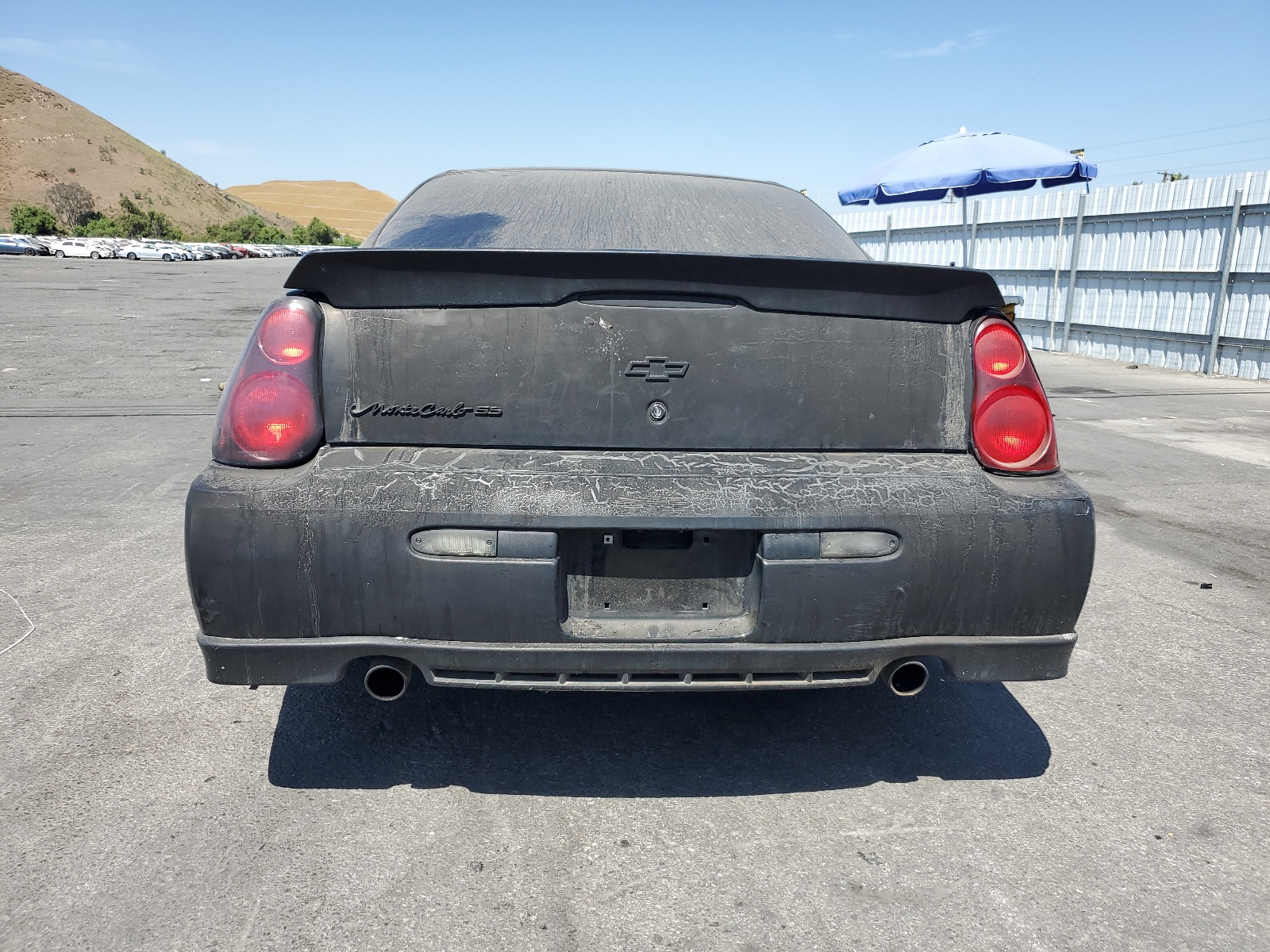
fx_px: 954
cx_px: 635
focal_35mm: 26
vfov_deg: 53.1
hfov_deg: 67.3
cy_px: 476
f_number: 1.5
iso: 50
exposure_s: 1/2000
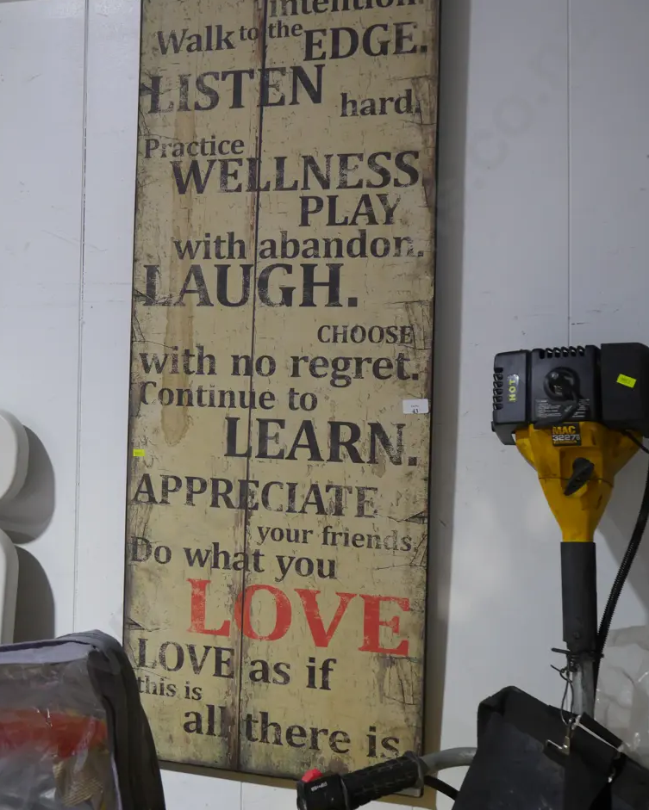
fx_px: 816
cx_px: 321
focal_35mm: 34
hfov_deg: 43.4
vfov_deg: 52.8
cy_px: 370
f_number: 3.6
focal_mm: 16
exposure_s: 1/60
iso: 640
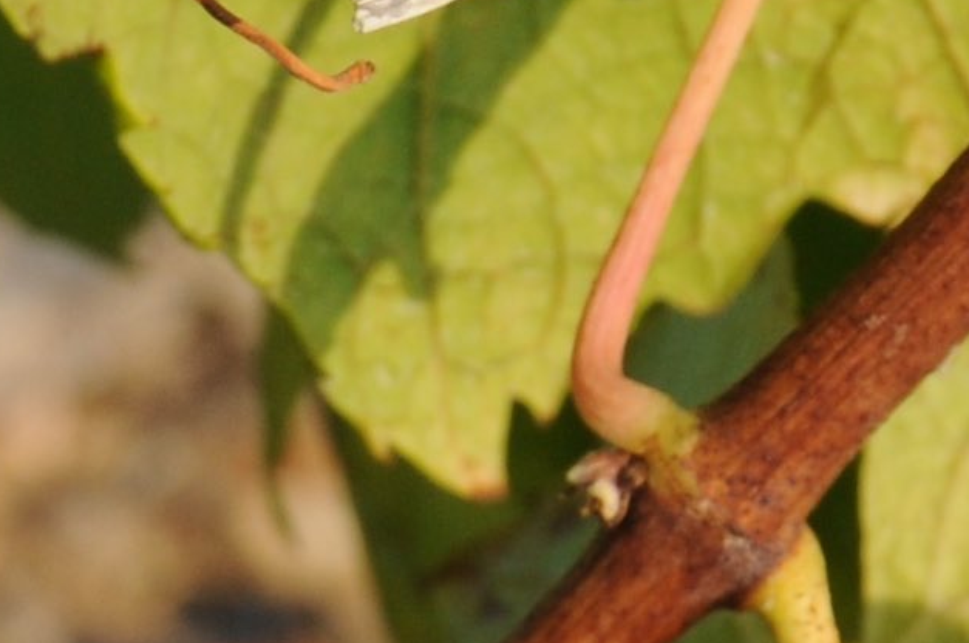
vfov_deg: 3.9
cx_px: -193
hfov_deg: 5.9
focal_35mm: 349
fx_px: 9379
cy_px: 1320
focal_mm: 34
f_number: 8
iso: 200
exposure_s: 1/250
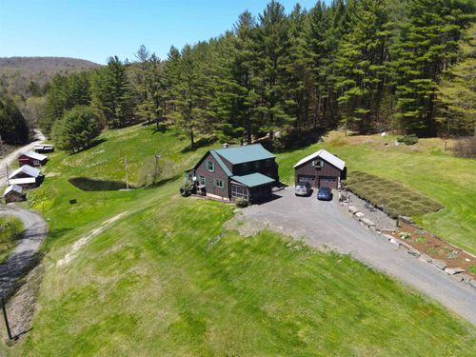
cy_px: 178
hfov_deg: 71.6
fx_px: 330
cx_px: 238
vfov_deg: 56.8
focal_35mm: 24
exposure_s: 1/400
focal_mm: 4.5
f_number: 2.8
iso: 100
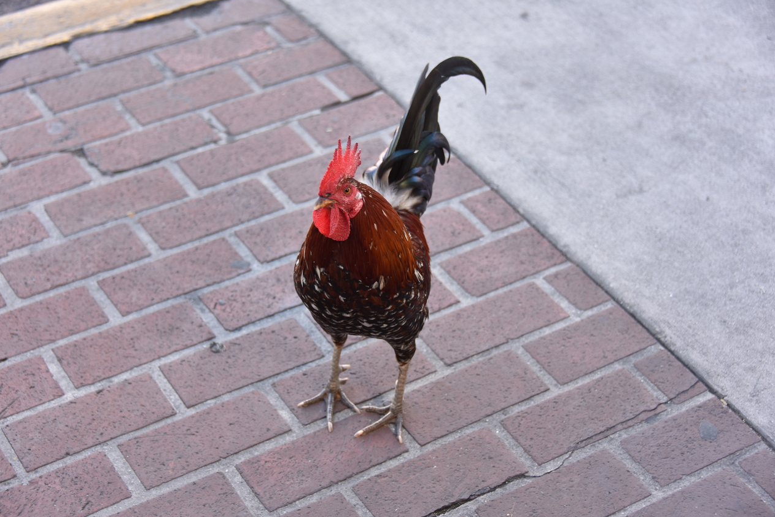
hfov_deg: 28.4
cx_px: 383
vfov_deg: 19.2
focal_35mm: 71
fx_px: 1529
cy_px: 258
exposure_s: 1/160
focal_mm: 70
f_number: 5
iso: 280
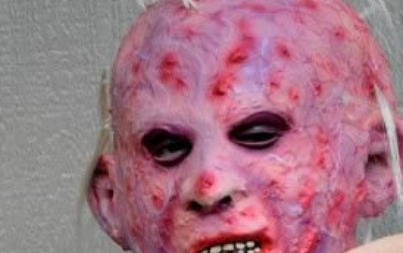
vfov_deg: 2.1
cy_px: 255
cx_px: 238
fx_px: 6853
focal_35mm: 623
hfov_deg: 3.4
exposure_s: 1/60
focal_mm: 175
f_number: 5.6
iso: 640
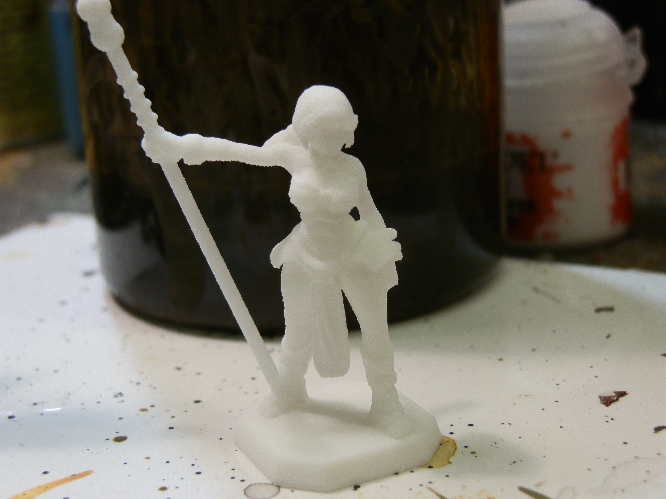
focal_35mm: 61
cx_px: 333
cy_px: 250
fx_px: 1174
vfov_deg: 24.0
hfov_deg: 31.7
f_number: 3.7
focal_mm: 10.99
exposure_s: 1/40
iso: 200
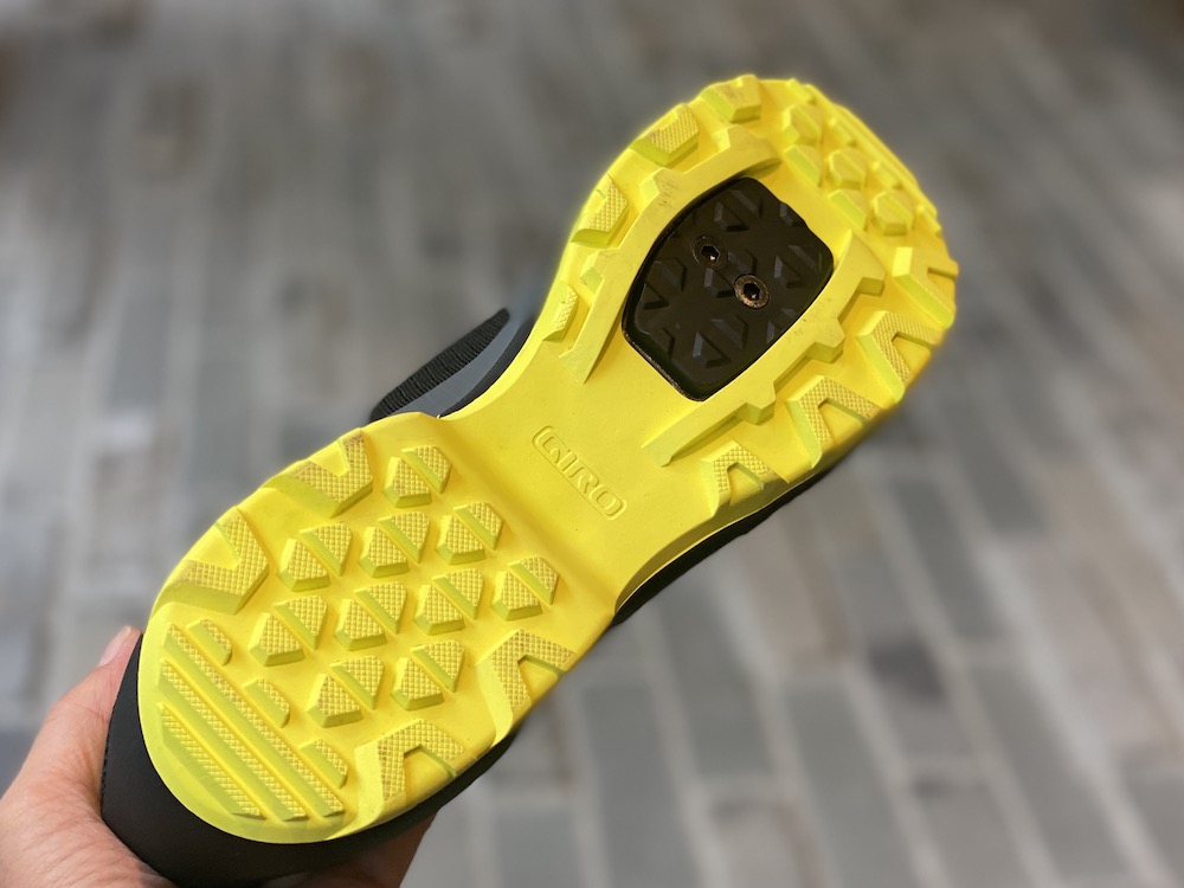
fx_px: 1779
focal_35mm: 52
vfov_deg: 28.0
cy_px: 444
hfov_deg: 36.8
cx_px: 592
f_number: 2
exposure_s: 1/100
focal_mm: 6
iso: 80
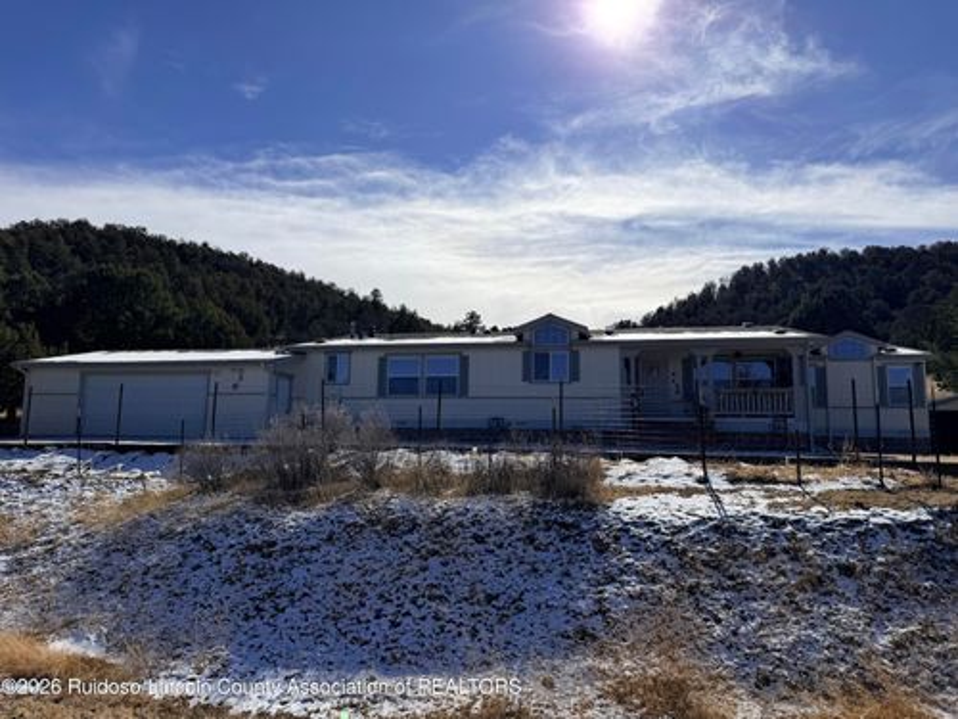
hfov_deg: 71.6
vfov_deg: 56.8
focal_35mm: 24
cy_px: 360
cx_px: 479
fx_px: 664
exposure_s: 1/14286
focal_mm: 6.76
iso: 80
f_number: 1.78
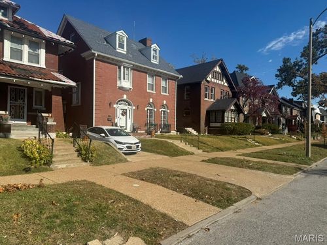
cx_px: 164
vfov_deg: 56.8
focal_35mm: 24
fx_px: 227
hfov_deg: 71.6
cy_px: 122
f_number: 1.78
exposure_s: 1/6410
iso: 80
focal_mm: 6.76
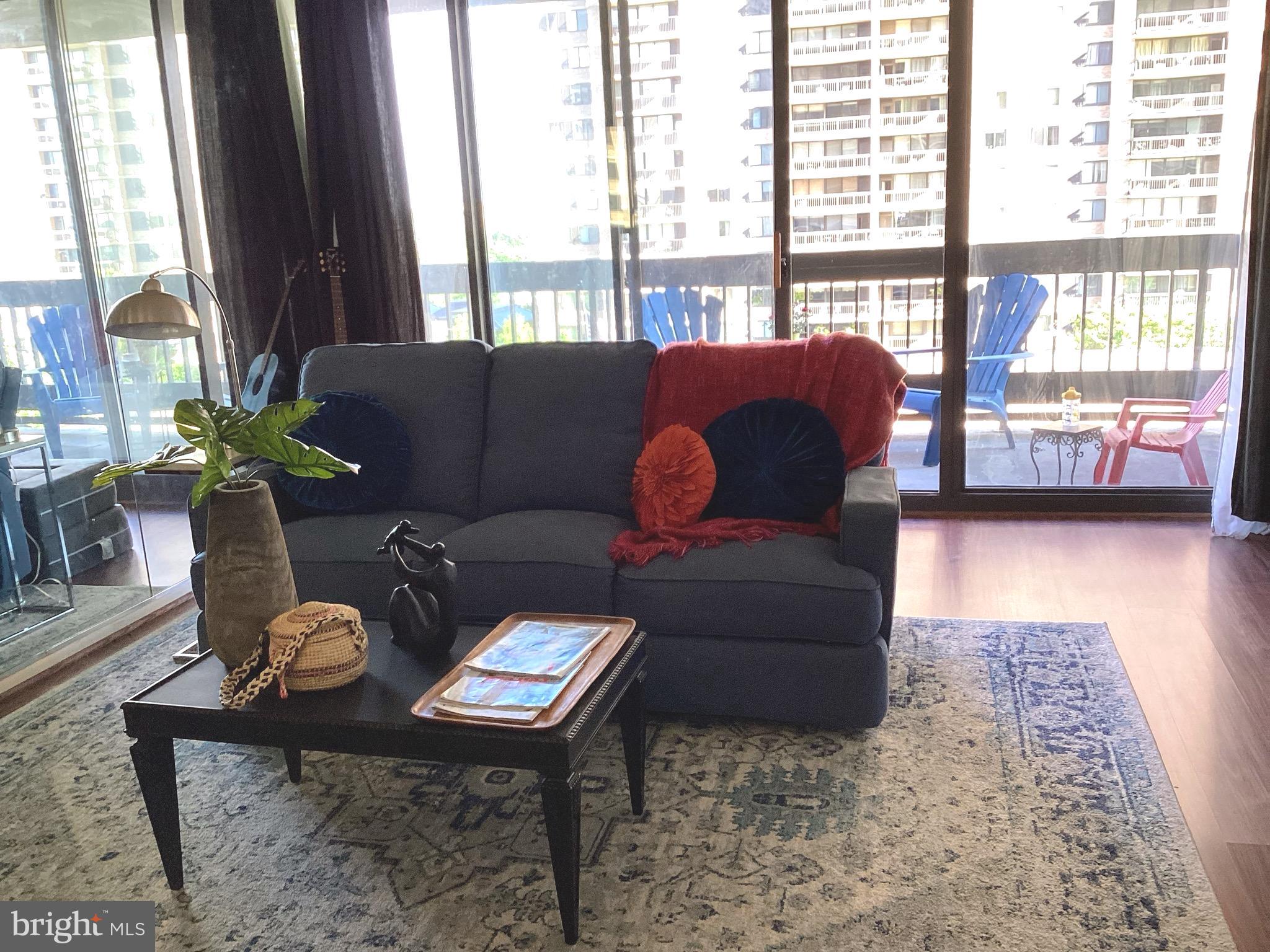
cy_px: 476
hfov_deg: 58.4
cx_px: 635
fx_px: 1137
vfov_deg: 45.4
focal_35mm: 31
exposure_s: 1/60
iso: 50
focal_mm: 3.3
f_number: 2.4
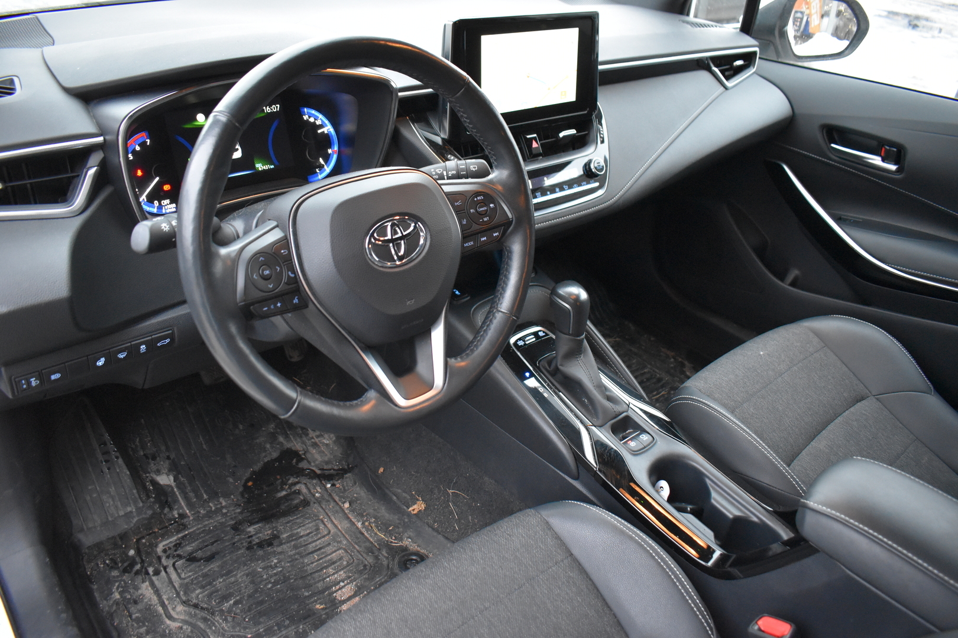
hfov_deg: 67.4
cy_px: 319
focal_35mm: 27
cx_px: 479
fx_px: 718
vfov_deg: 47.9
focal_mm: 18
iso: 3200
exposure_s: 1/60
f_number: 3.5
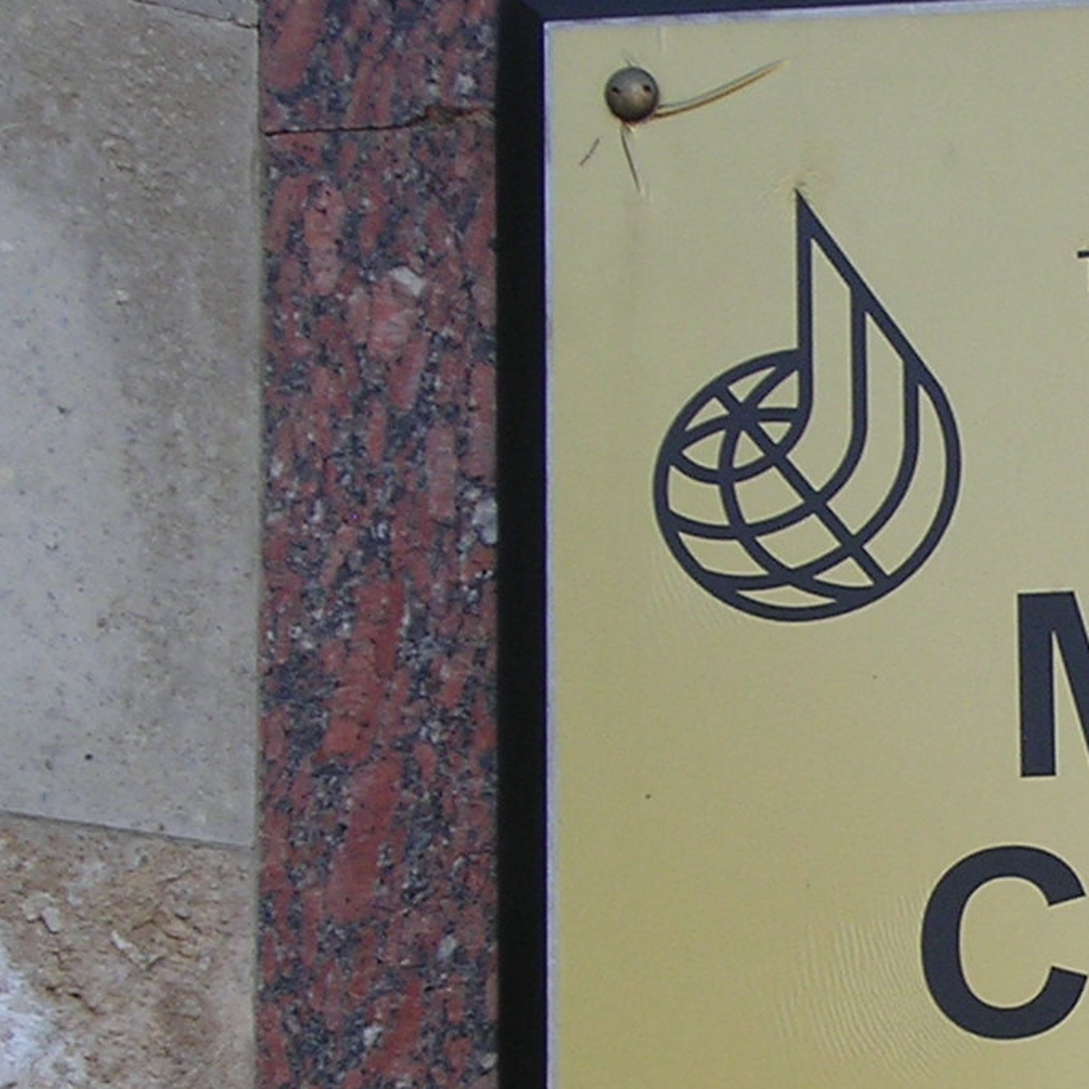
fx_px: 7190
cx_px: 1540
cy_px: 710
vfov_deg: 8.7
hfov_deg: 8.5
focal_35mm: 202
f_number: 3.9
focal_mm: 11.6
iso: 100
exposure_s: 1/117
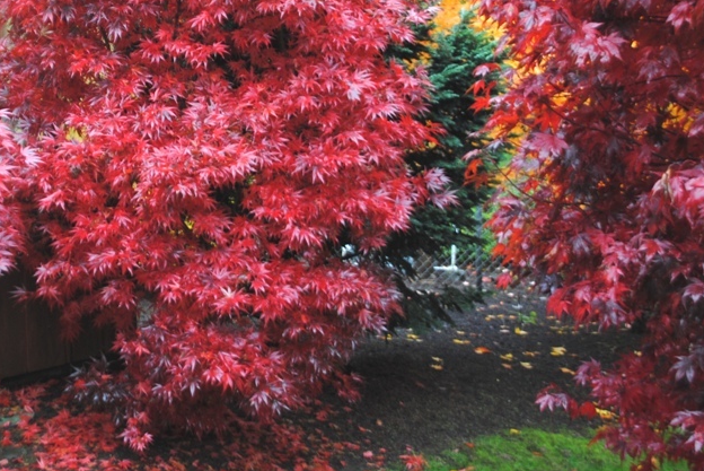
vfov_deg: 21.1
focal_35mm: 64
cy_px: 109
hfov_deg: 31.0
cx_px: 205
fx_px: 1252
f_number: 4.5
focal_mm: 26
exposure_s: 1/80
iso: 200
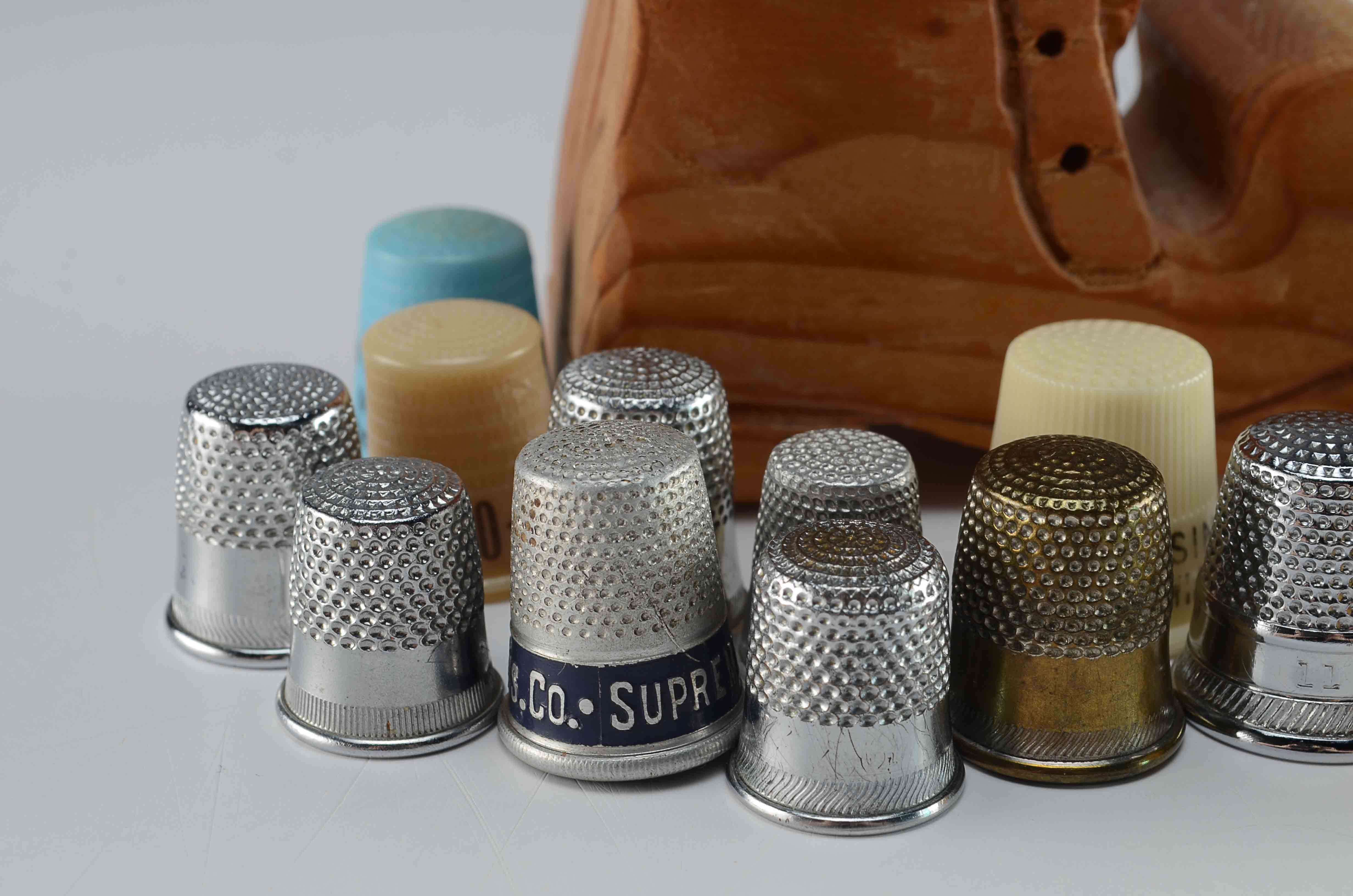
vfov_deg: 16.5
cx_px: 676
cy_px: 448
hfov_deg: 24.7
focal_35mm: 82
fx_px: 3094
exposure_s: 1/80
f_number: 14
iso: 100
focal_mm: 55
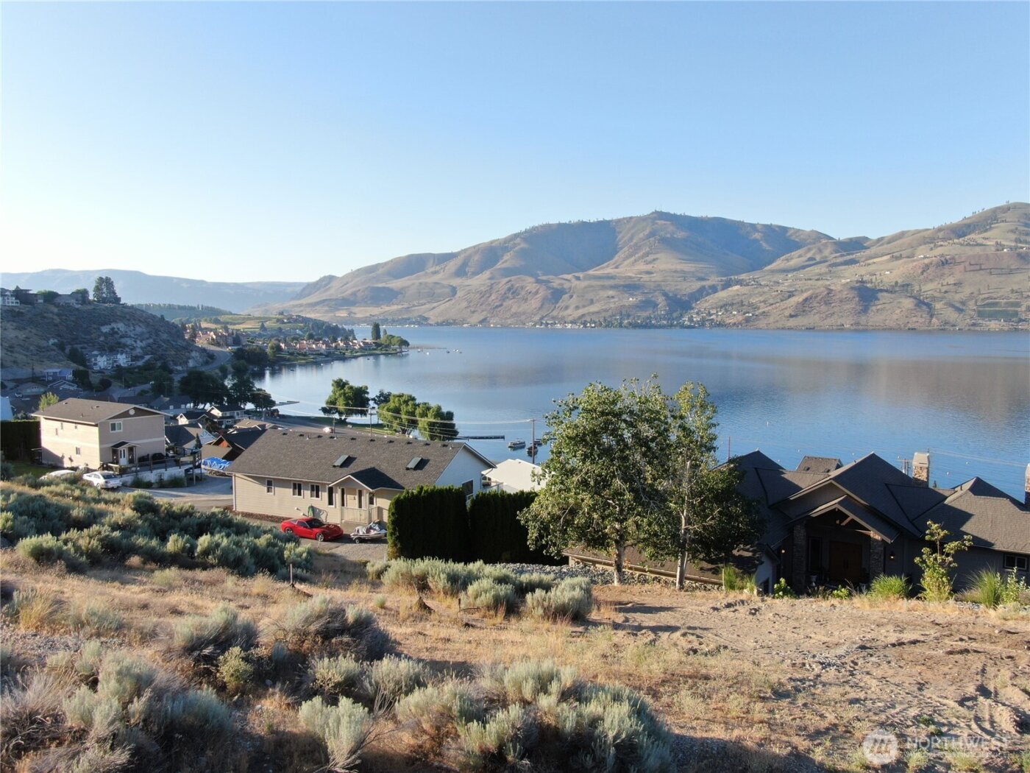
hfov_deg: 61.7
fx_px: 863
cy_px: 386
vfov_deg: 48.2
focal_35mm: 29
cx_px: 515
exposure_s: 1/500
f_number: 3
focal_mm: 5.11
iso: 100
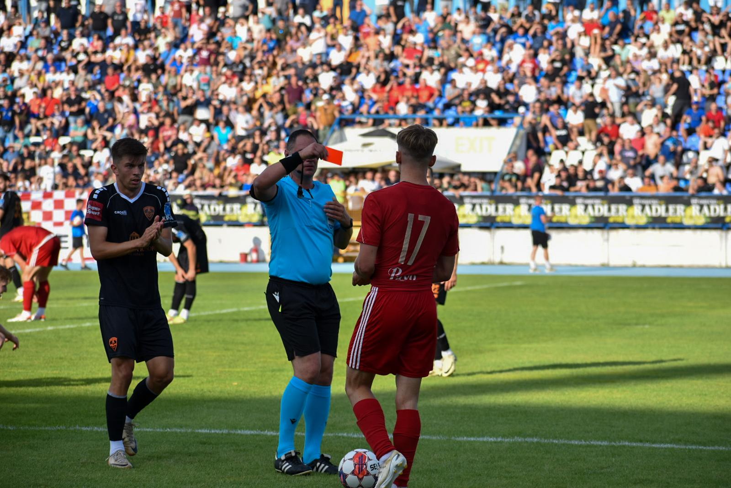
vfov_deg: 8.3
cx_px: 366
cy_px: 244
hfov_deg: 12.5
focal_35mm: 165
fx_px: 3350
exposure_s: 1/800
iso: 160
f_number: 4.8
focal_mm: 110
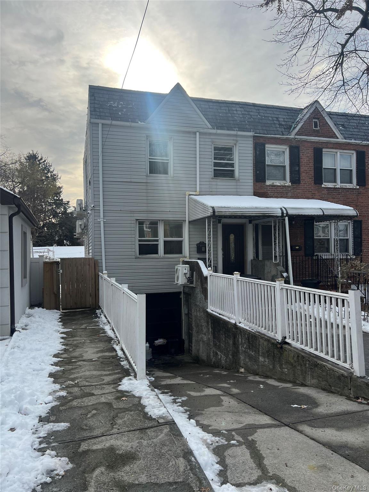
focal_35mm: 26
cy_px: 246
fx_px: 370
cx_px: 184
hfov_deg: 53.1
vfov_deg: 67.3
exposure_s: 1/4274
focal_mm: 5.7
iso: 50
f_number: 1.5
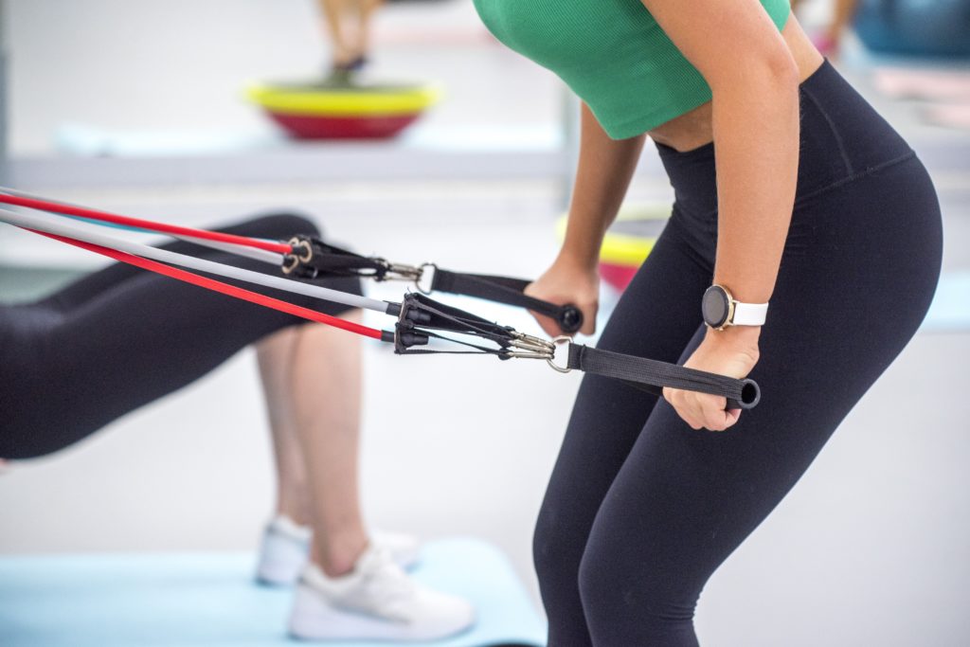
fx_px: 3234
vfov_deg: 11.4
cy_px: 324
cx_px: 485
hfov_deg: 17.1
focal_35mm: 120
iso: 800
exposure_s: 1/320
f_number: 4
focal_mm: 120
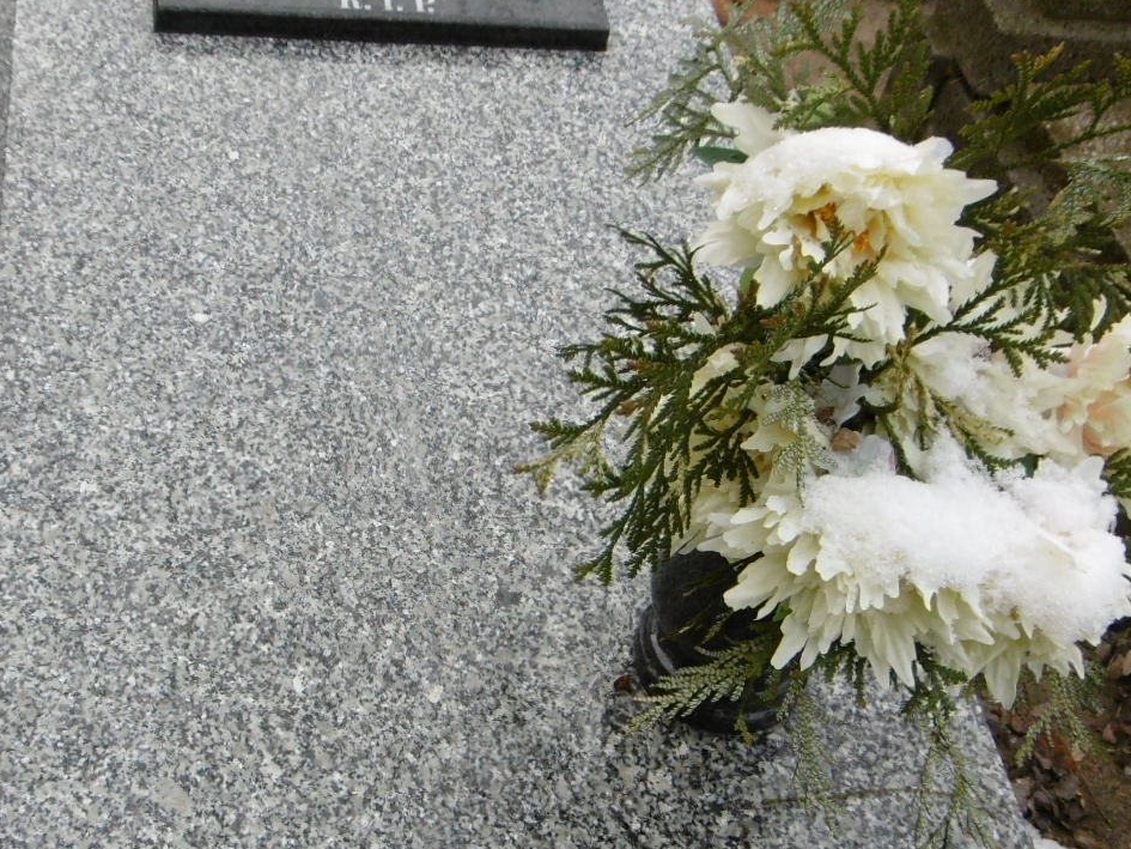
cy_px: 559
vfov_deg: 27.9
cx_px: 403
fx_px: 1699
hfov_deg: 36.5
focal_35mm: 52
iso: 100
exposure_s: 1/125
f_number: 3.1
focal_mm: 4.3
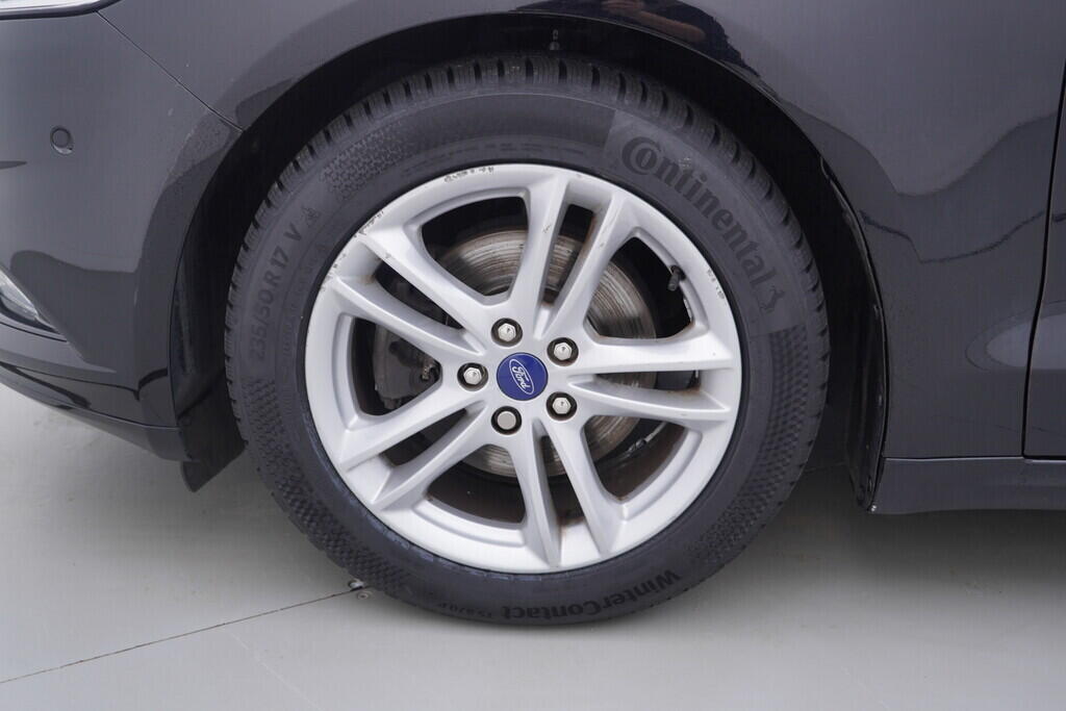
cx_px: 533
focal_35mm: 36
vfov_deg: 36.9
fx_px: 1066
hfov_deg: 53.1
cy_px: 356
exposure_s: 1/50
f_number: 3.2
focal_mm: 24
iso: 125
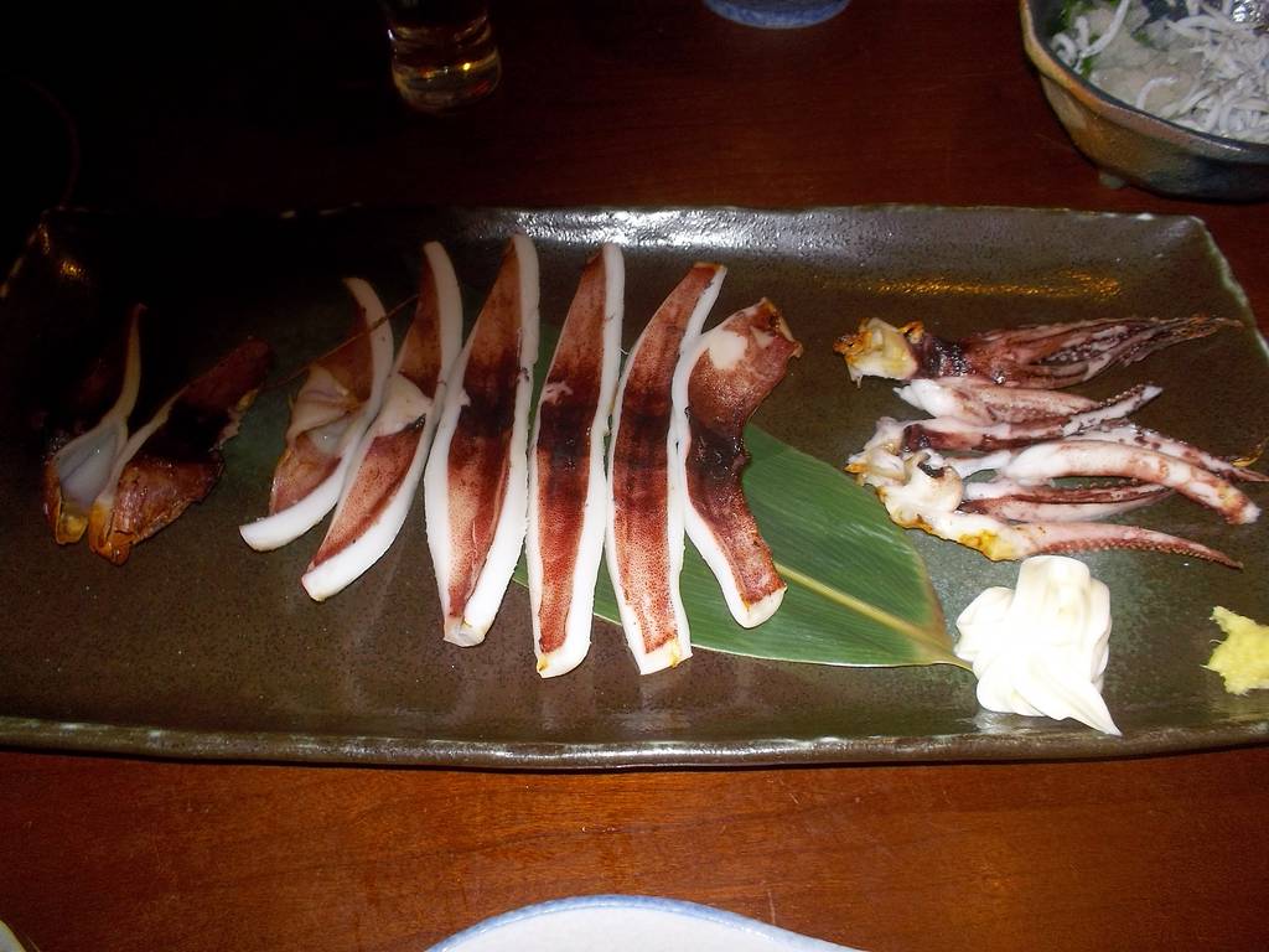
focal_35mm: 29
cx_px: 634
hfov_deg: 61.7
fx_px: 1063
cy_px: 476
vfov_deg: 48.2
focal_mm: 4.1
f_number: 3.3
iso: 80
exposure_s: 1/30
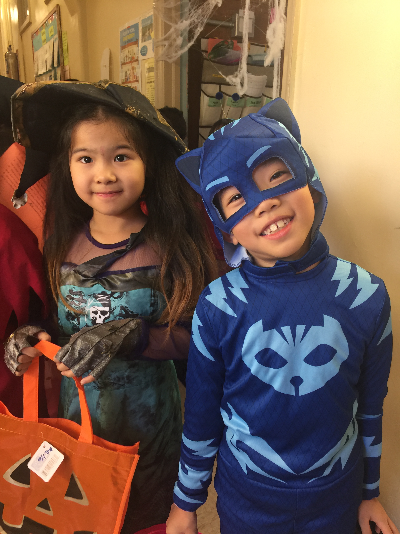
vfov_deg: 61.7
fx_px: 447
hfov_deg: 48.2
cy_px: 267
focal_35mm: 29
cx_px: 200
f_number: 2.2
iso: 32
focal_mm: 4.15
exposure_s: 1/15
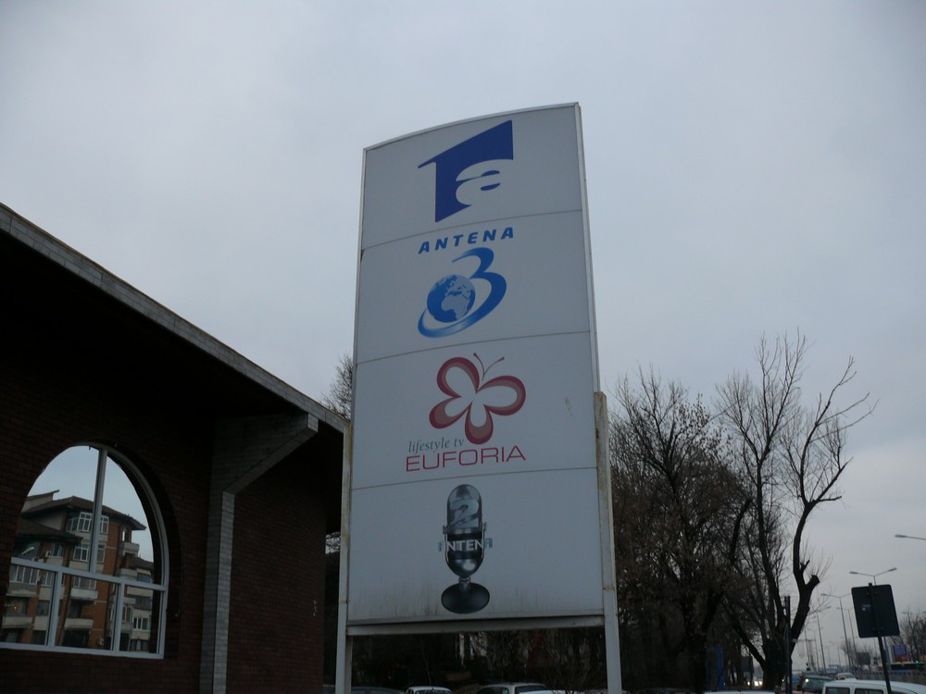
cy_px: 347
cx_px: 463
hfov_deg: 52.6
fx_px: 936
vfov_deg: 40.7
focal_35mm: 35
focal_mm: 7.4
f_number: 2.8
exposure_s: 1/80
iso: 100
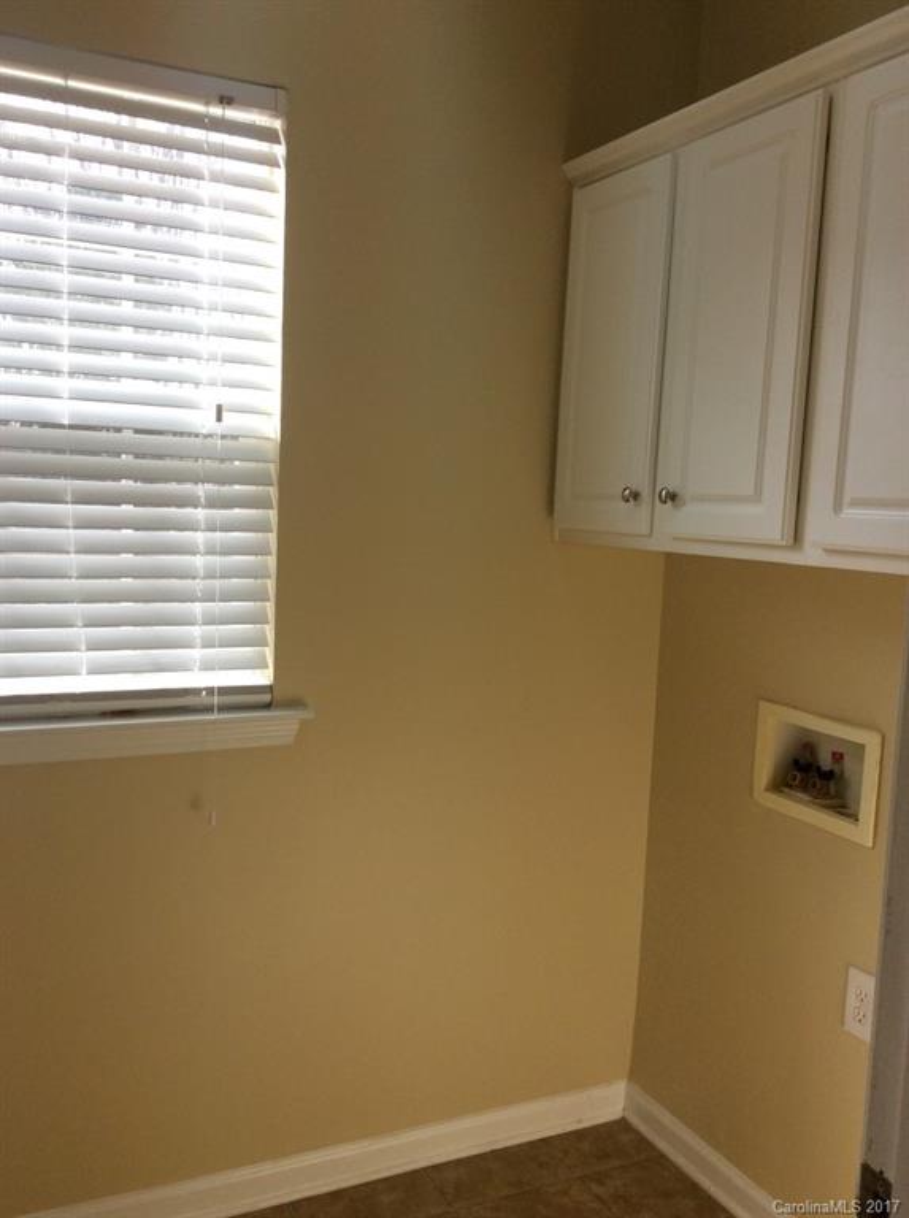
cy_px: 609
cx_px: 454
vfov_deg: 56.9
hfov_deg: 44.0
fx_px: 1124
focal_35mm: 32
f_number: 2.4
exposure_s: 1/164
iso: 32
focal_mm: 3.3
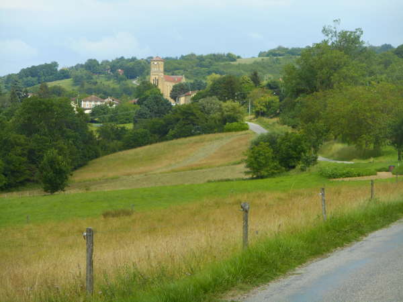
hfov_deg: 14.7
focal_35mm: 134
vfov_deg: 11.1
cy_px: 151
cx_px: 202
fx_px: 1560
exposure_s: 1/200
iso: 80
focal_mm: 23.9
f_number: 6.1
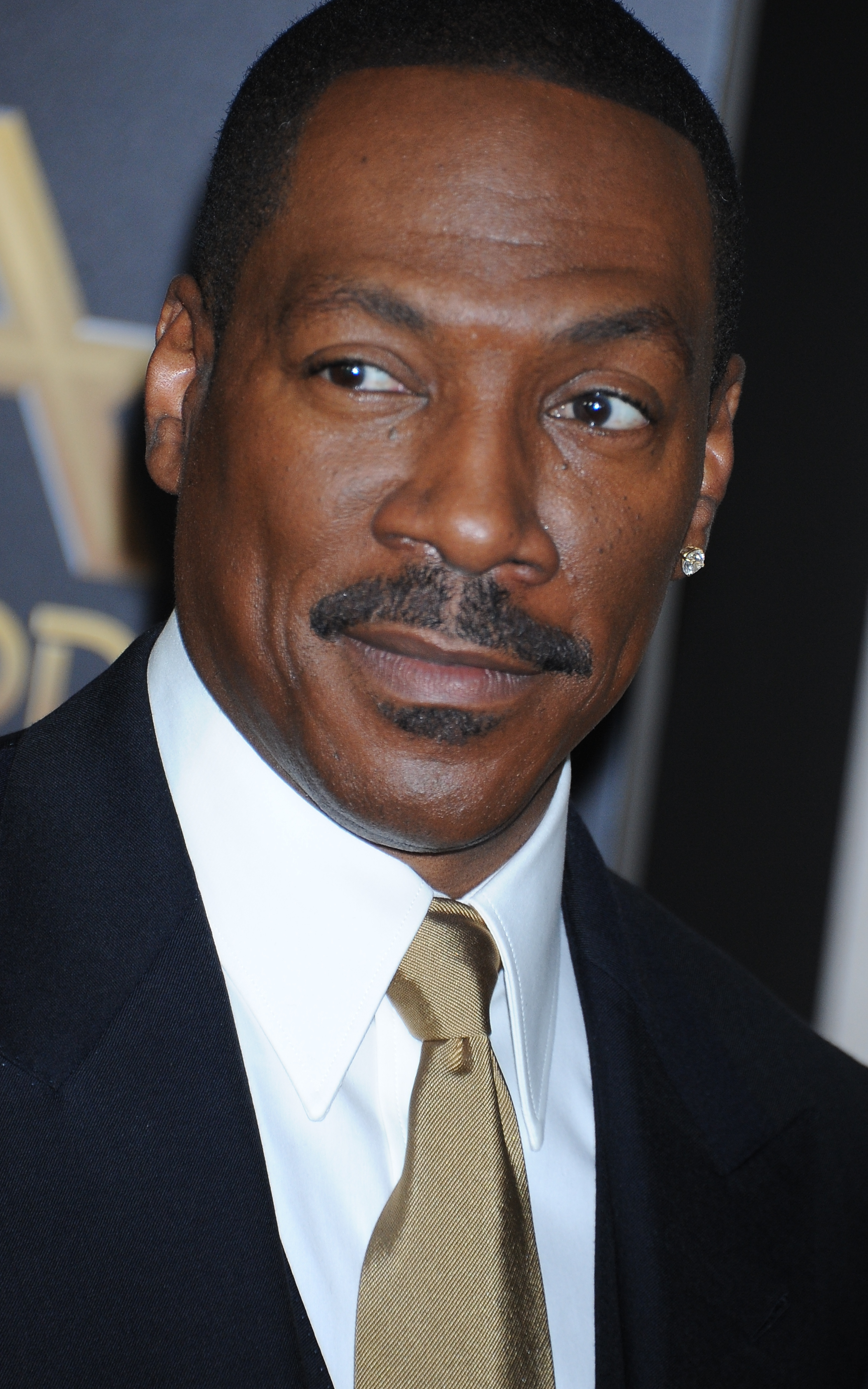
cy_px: 576
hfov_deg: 3.4
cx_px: 453
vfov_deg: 5.4
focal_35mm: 386
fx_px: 14608
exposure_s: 1/320
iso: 1000
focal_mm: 300
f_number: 5.6
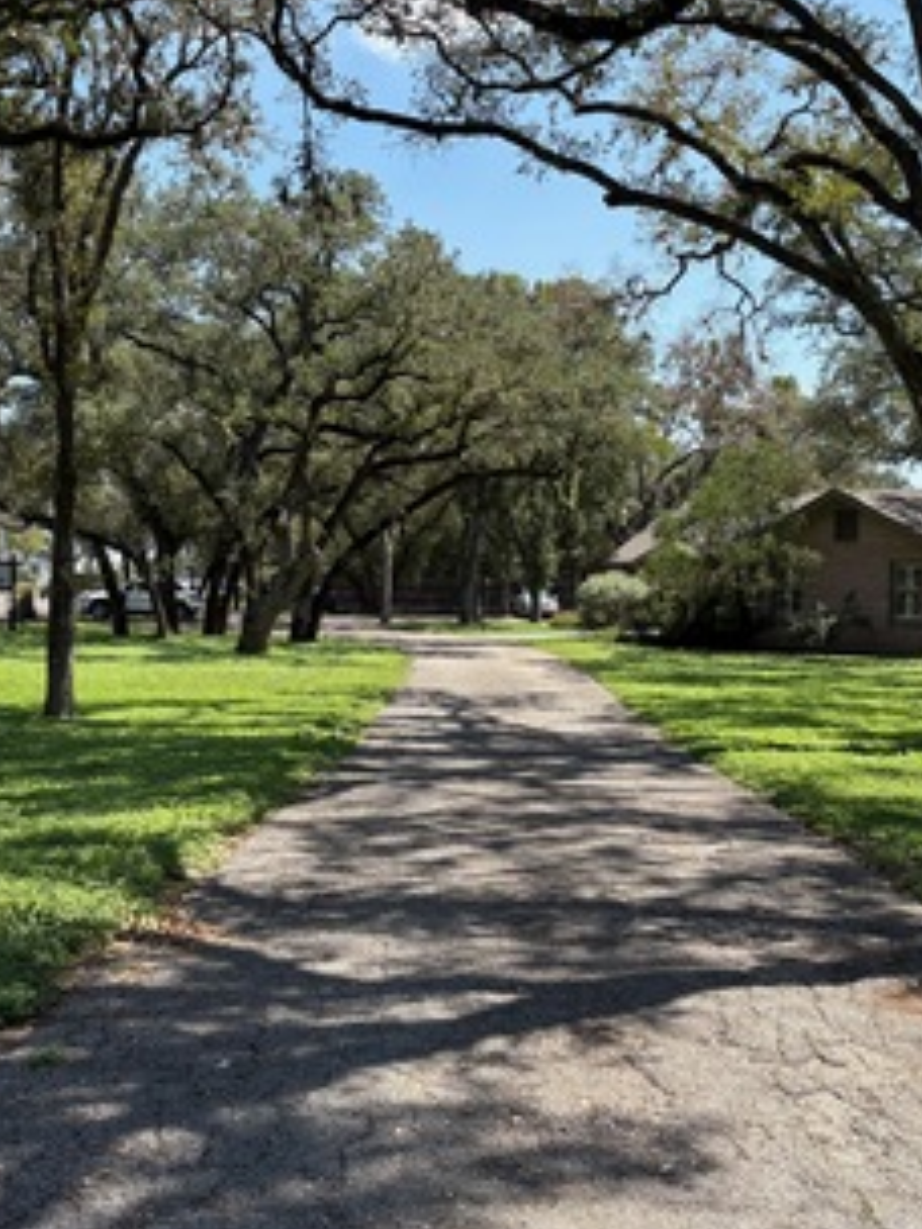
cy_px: 647
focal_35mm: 41
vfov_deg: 45.8
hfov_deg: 35.1
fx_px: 1456
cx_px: 469
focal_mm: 5.96
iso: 50
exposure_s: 1/1451
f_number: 1.6
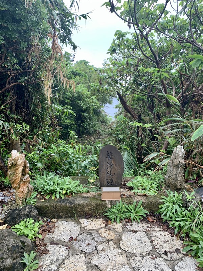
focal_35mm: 26
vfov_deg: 67.3
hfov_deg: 53.1
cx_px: 102
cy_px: 136
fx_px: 203
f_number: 1.8
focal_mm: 4.25
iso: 50
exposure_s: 1/122
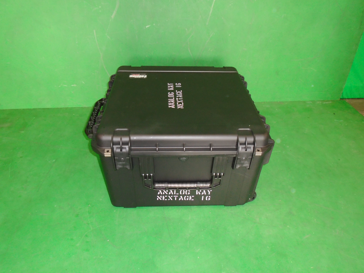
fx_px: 273
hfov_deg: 67.3
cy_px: 136
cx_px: 182
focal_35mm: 26
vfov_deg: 53.1
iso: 250
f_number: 3.2
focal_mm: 4.6
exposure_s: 1/40
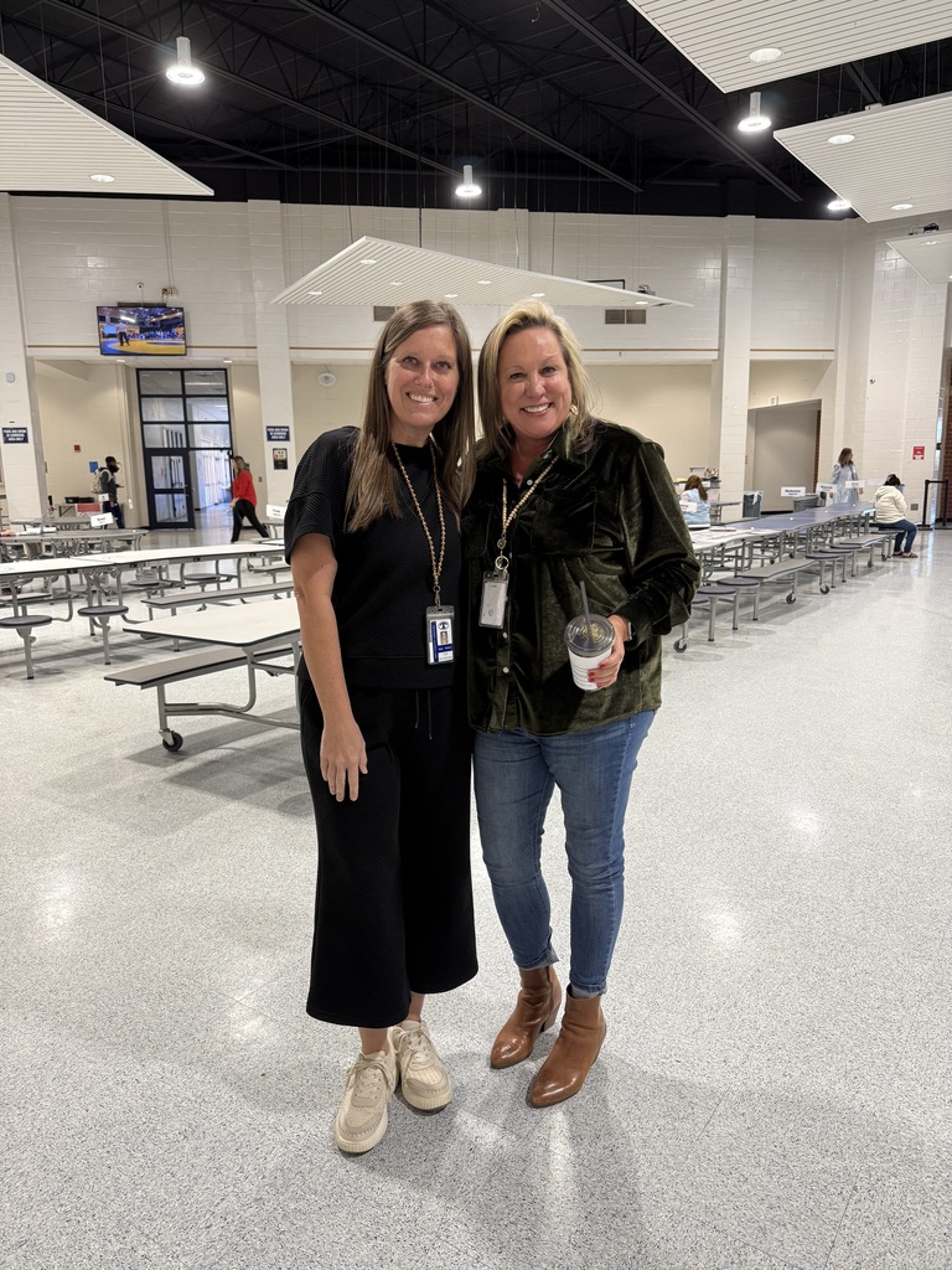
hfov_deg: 56.8
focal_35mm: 24
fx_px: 880
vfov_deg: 71.6
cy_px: 635
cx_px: 476
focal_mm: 6.76
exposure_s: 1/120
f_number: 1.78
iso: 160
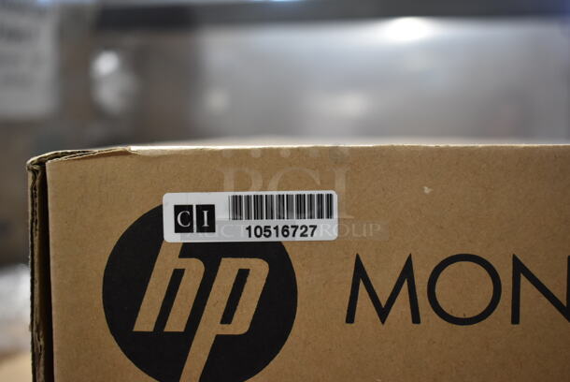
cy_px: 191
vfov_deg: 30.9
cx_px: 285
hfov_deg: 44.9
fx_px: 689
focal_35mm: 44
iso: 900
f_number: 4.2
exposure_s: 1/50
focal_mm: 29
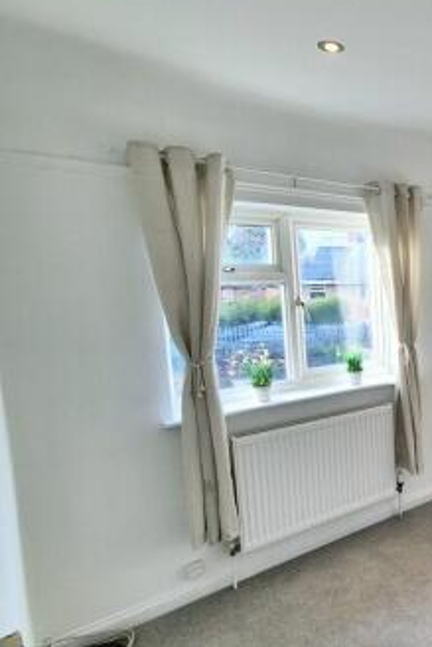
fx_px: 432
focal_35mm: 24
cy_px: 342
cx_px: 512
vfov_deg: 73.7
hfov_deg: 39.4
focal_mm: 2.2
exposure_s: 1/100
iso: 64
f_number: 2.2
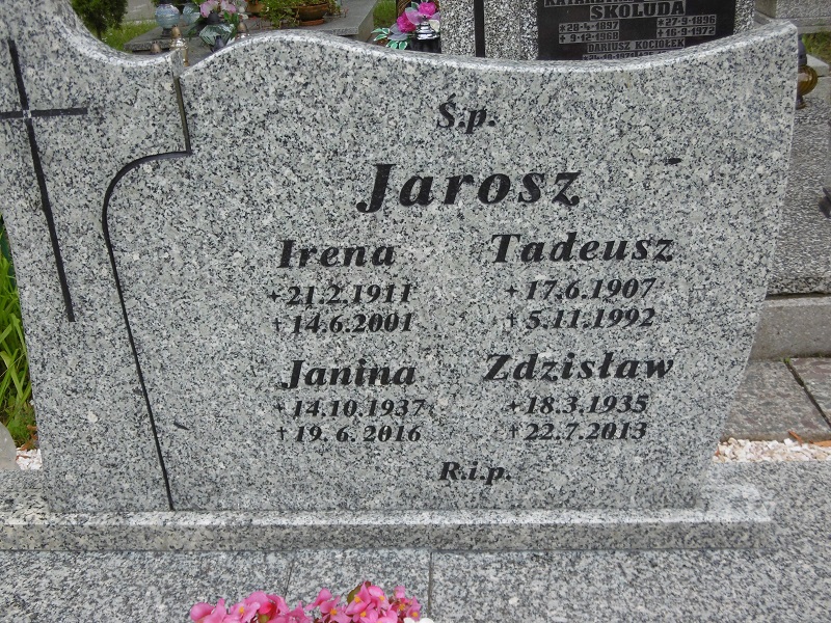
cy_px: 312
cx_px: 416
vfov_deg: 33.6
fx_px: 1032
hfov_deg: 43.9
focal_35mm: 43
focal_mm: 7.7
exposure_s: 1/250
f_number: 3.8
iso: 100
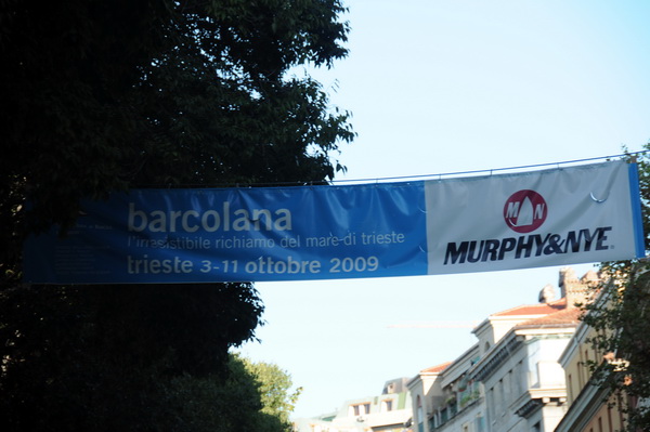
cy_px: 216
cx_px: 325
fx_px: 3653
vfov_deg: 6.8
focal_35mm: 202
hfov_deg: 10.2
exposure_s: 1/160
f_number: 6.3
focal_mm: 135
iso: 200
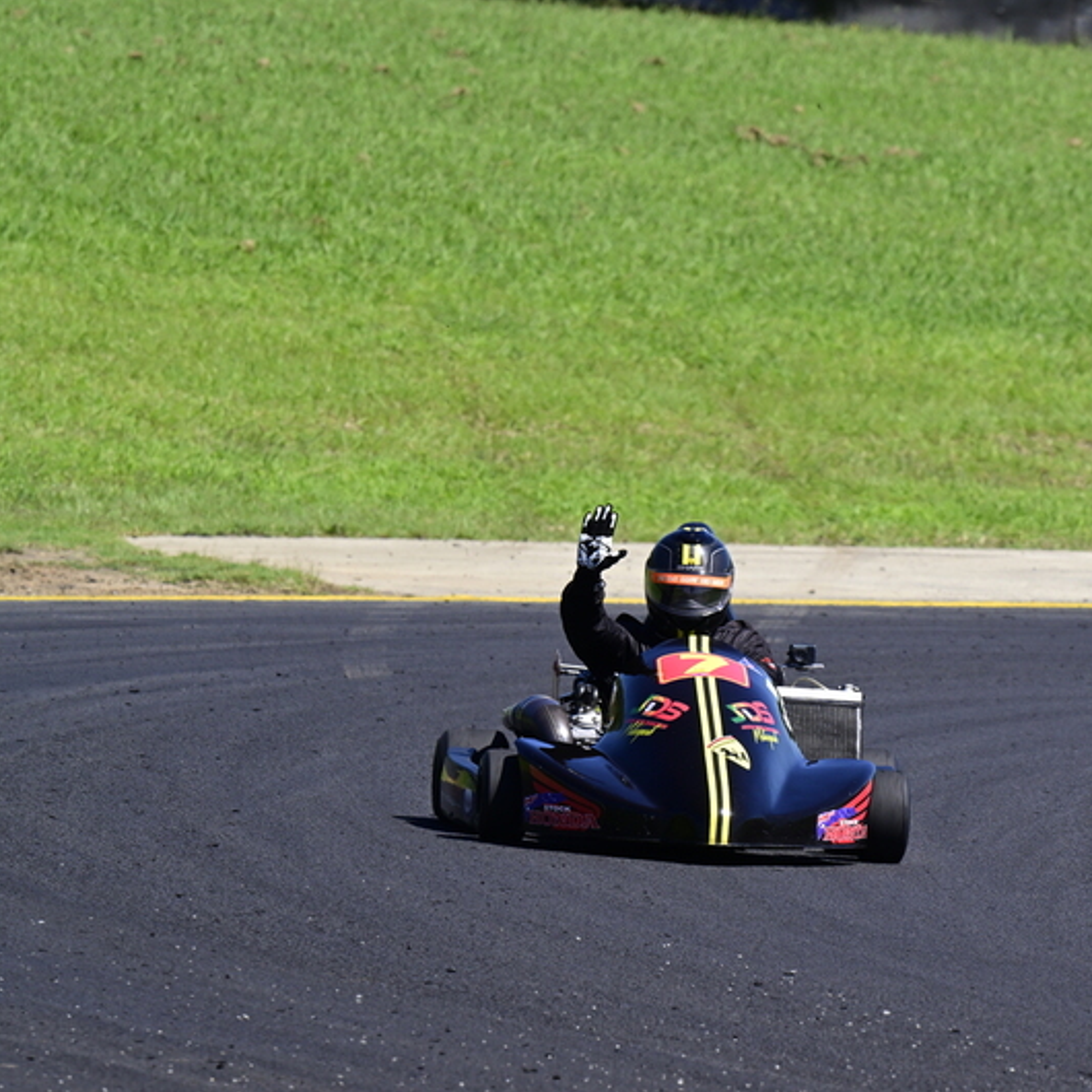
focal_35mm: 487
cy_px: 545
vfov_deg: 3.6
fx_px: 17381
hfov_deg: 3.6
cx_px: 740
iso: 500
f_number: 11
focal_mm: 380
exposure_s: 1/640
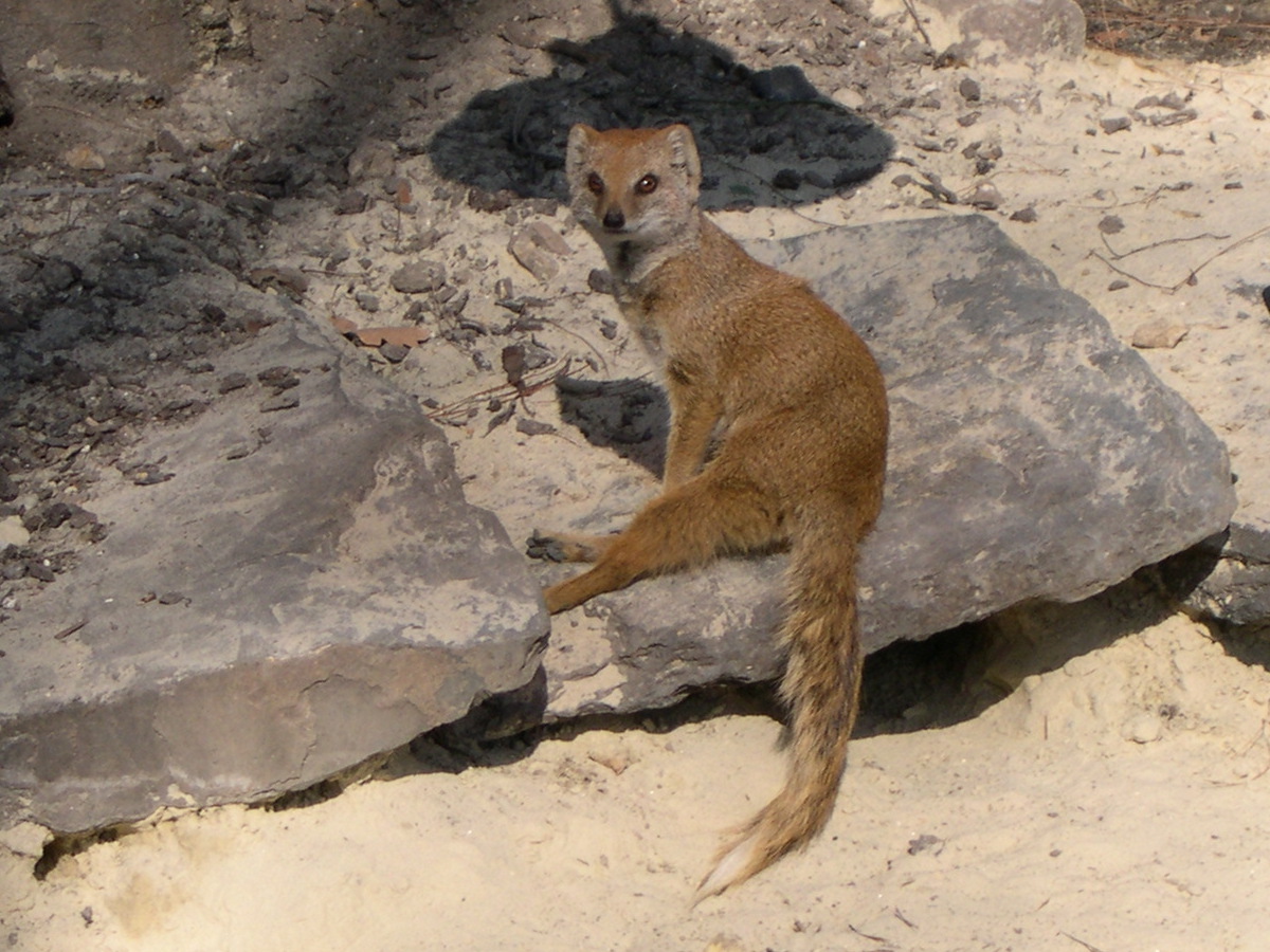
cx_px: 635
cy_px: 476
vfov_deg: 13.0
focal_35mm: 114
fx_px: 4182
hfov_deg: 17.3
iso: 100
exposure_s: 1/530
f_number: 4.9
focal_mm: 24
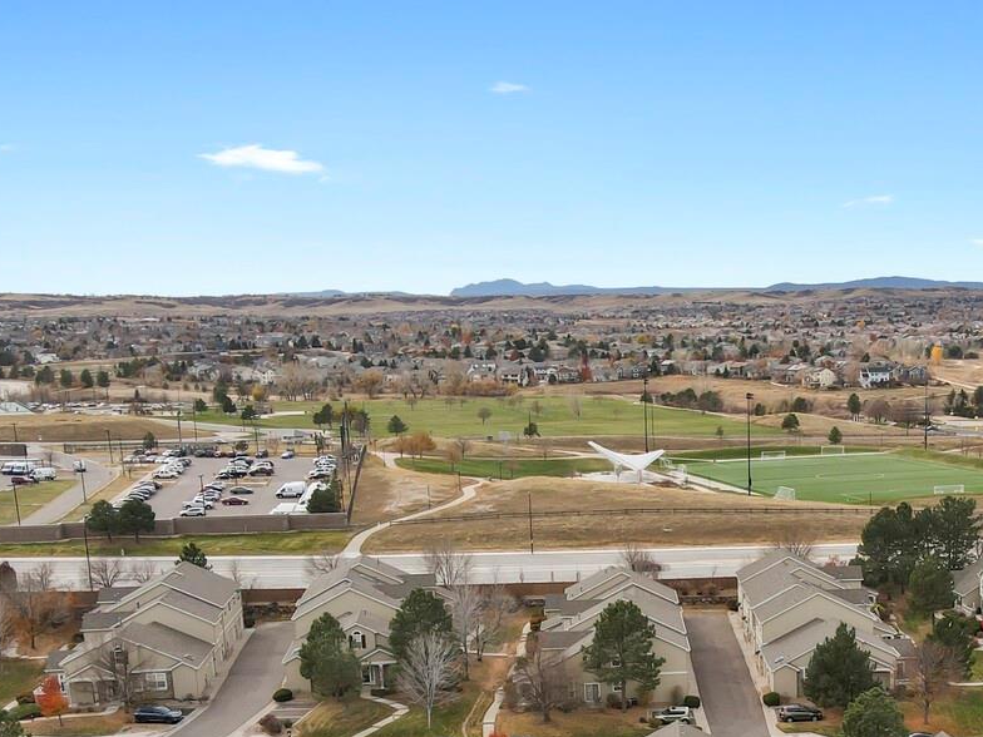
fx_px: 1391
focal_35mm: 49
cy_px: 692
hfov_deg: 37.9
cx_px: 744
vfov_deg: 28.3
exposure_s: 1/400
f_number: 2.8
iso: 100
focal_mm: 4.5
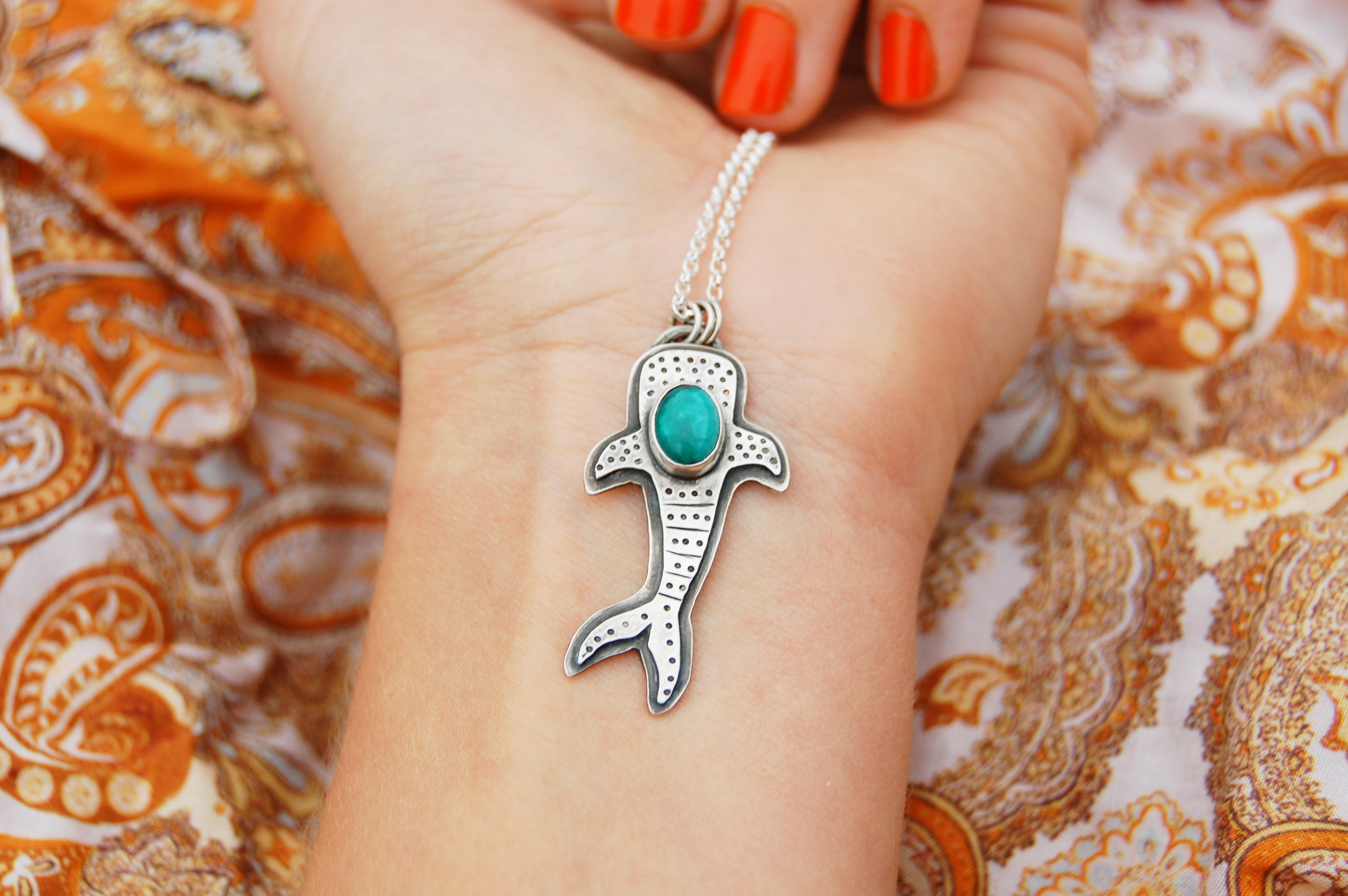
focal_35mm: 68
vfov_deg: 20.1
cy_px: 448
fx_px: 2525
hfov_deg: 29.9
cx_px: 674
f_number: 6.3
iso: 200
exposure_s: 1/160
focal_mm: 45
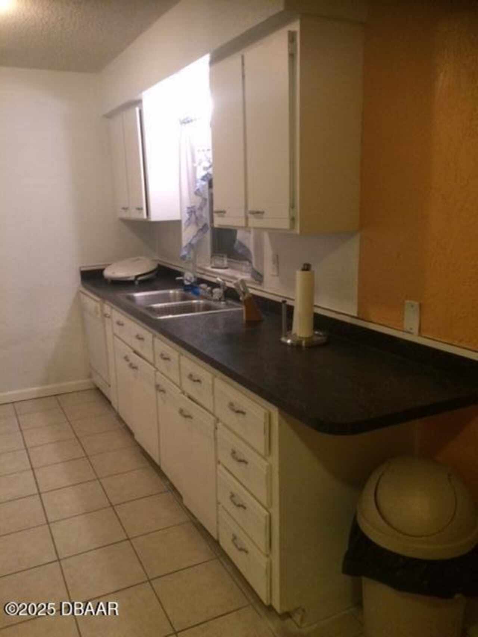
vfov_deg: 61.7
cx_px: 239
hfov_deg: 48.2
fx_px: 534
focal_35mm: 29
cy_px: 318
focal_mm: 4.15
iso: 320
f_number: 2.2
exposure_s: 1/30
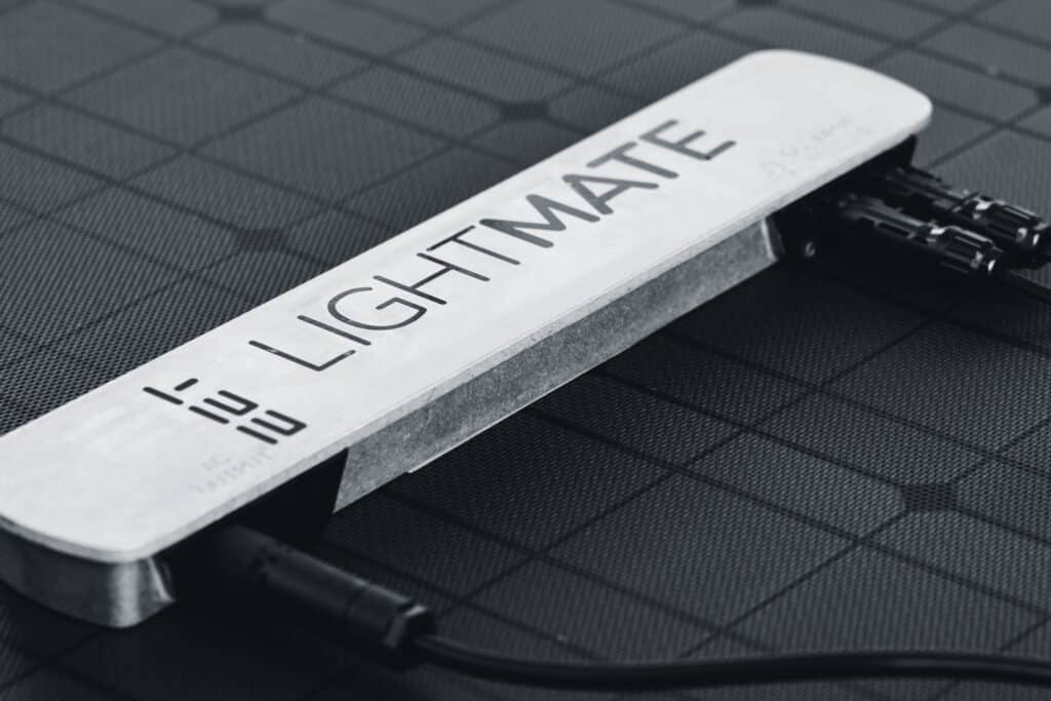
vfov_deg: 8.7
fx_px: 4584
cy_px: 350
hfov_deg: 13.1
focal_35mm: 157
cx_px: 526
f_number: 4.5
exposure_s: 1/160
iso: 100
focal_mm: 105
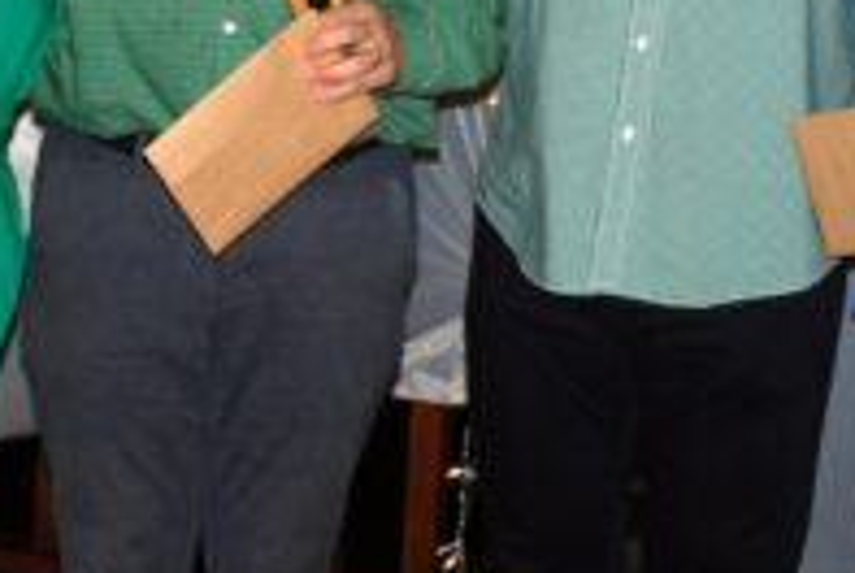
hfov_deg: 17.6
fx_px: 2765
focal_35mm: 116
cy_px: -48
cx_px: 423
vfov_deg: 11.7
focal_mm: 31
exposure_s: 1/60
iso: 200
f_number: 4.2
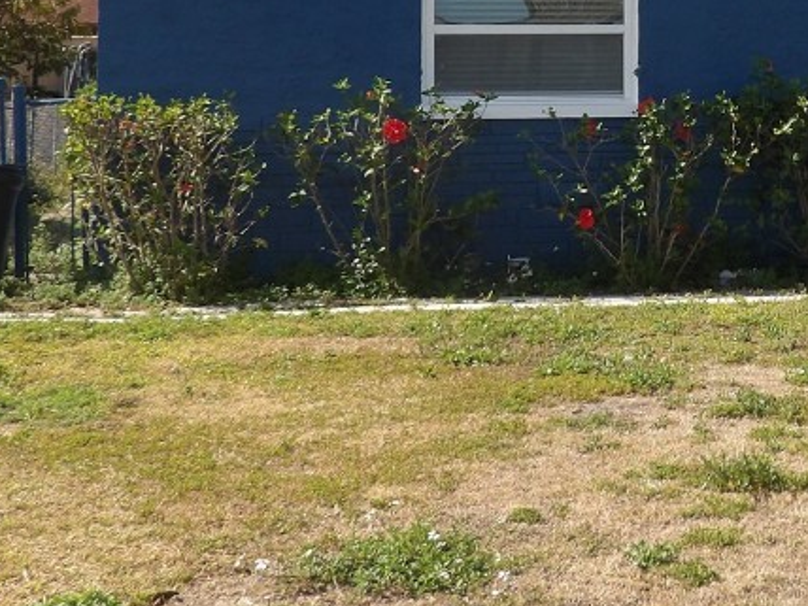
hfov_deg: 23.4
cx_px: 850
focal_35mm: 79
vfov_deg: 18.0
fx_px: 1844
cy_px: -47
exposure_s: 1/561
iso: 100
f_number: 3.6
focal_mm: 5.9
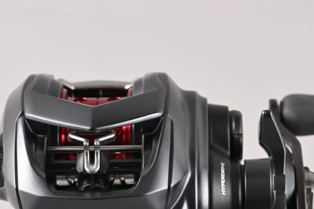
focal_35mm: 205
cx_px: 189
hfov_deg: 10.0
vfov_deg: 6.7
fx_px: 1787
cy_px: 178
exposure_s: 1/125
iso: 200
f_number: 14
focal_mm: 105
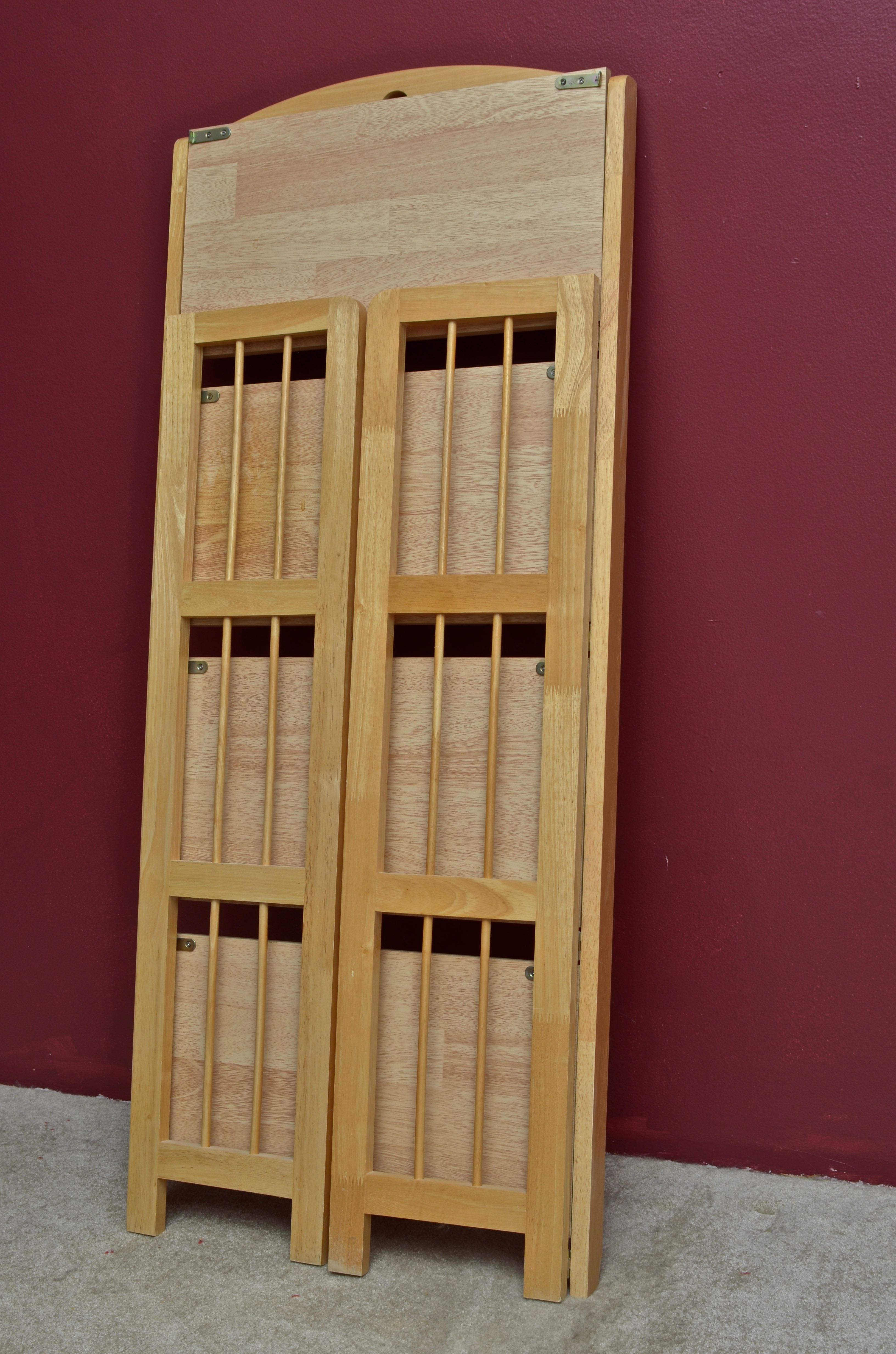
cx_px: 448
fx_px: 1912
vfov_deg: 39.0
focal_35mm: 51
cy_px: 677
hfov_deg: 26.4
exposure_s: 1/100
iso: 200
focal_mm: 34
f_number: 7.1
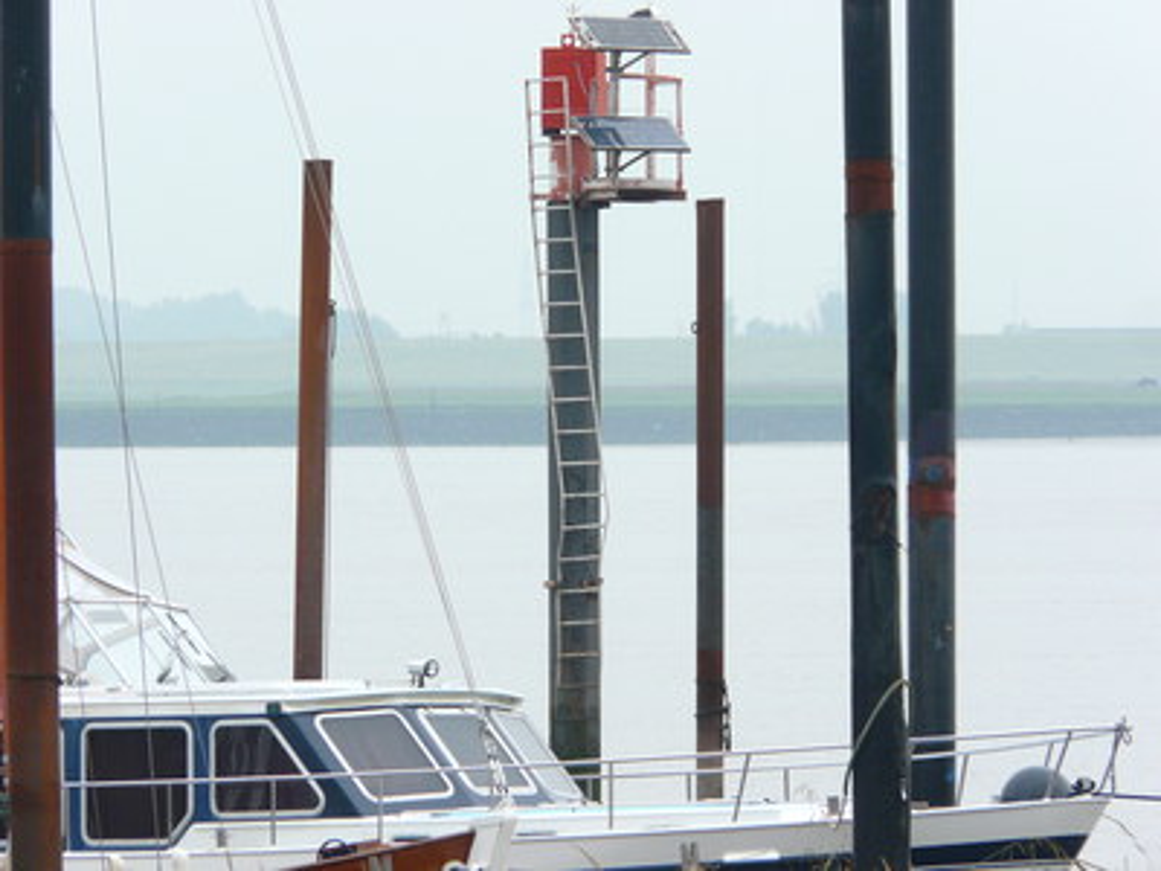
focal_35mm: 337
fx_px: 11303
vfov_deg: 4.4
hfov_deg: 5.9
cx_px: 580
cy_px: 436
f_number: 5.6
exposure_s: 1/250
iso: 100
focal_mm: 55.4
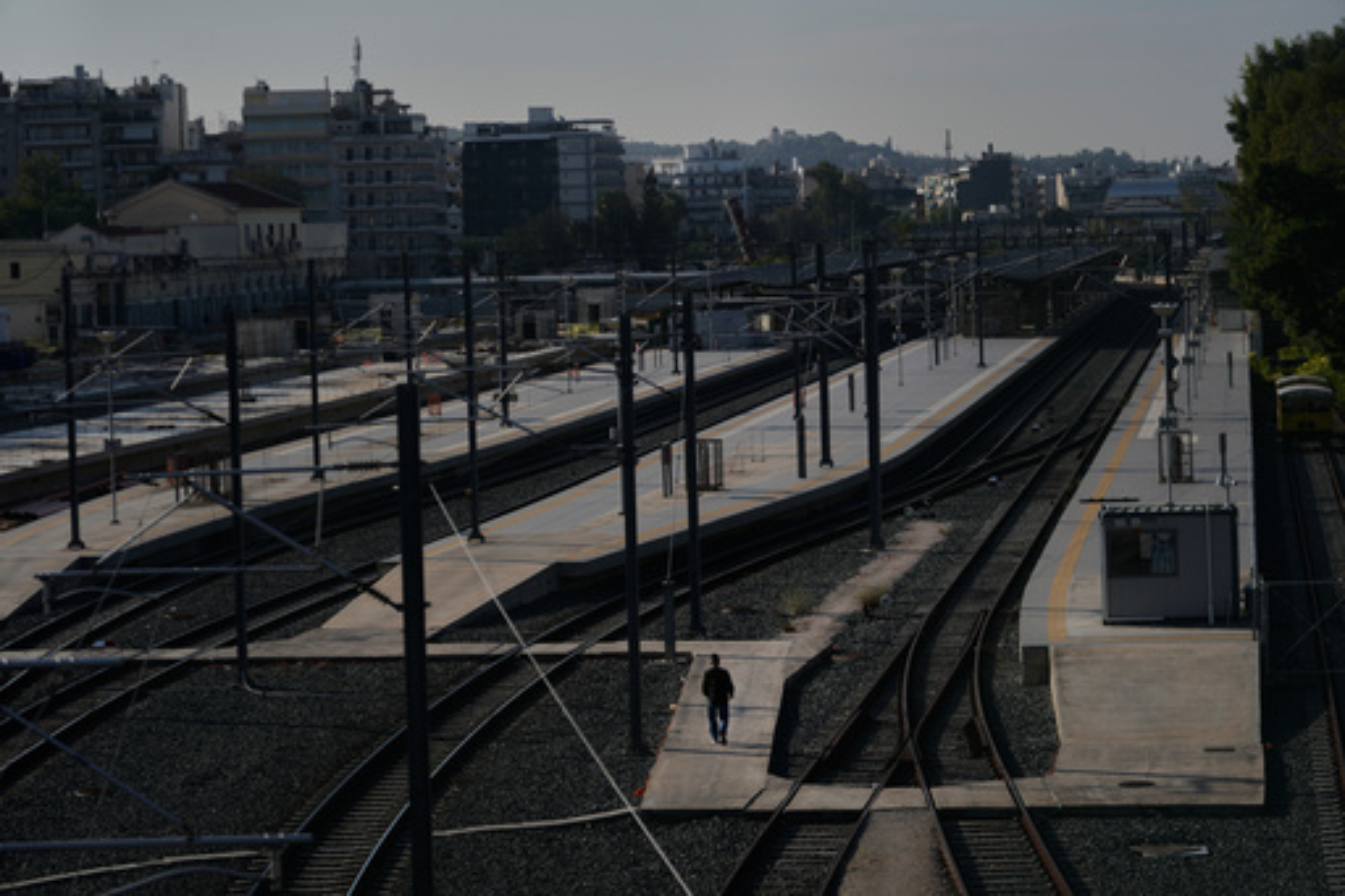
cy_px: 448
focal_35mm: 100
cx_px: 672
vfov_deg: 13.7
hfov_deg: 20.4
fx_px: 3735
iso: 100
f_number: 2.8
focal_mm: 100
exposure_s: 1/3200
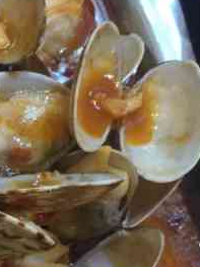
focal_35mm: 103
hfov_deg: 13.2
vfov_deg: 18.3
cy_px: 297
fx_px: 794
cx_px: -136
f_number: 2.2
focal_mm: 4.15
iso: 100
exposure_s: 1/10
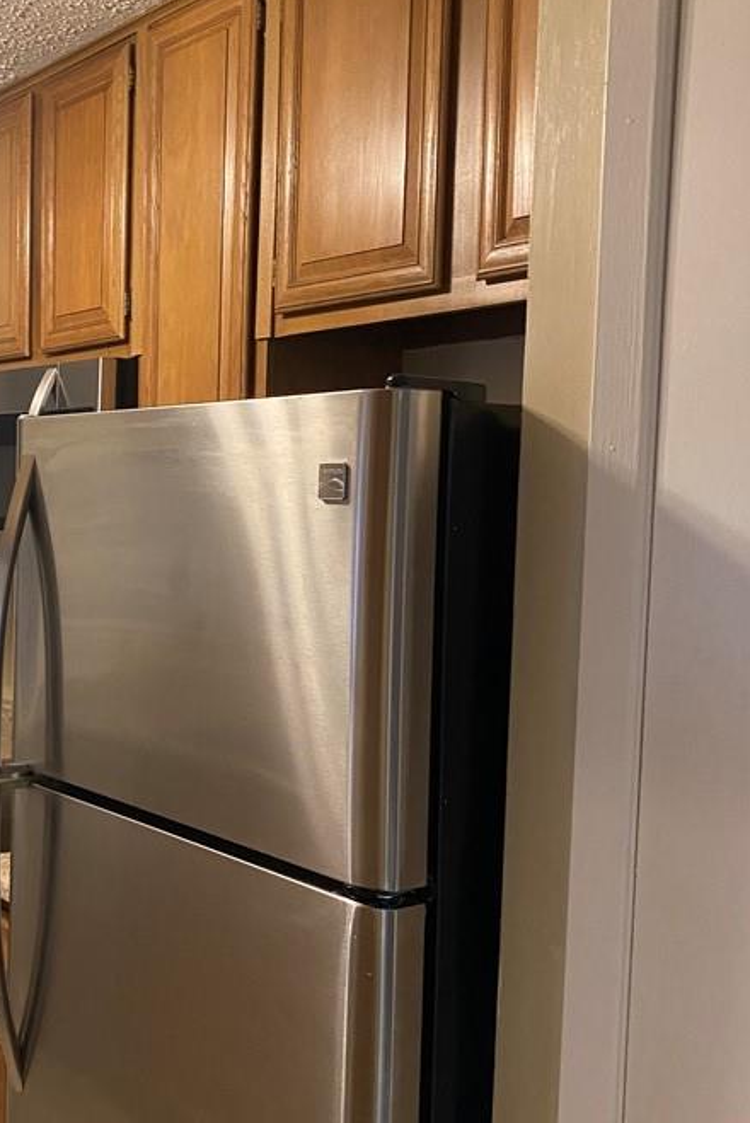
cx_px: 152
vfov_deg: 46.4
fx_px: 1311
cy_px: 578
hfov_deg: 31.1
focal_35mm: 42
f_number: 1.8
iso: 320
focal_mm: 4.25
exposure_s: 1/60
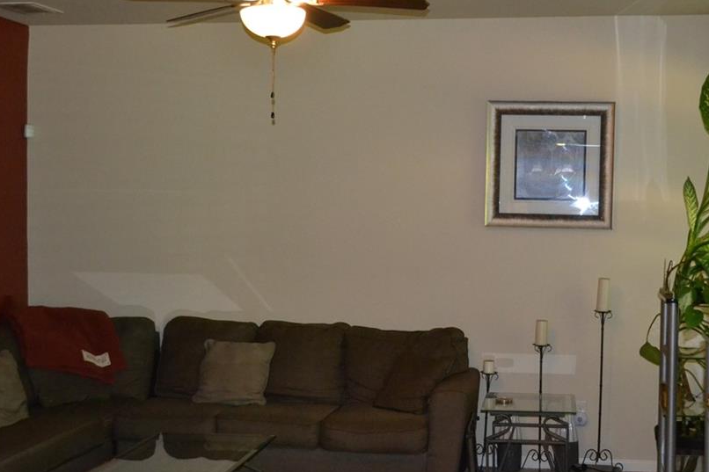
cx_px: 414
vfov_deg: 22.3
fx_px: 1201
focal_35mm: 61
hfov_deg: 32.8
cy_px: 243
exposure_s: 1/60
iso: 3200
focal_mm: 32
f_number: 4.8
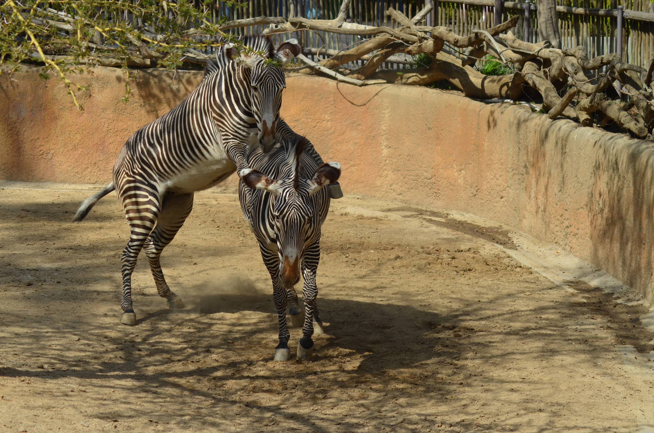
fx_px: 2040
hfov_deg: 18.2
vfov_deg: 12.1
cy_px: 216
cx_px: 327
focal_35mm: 112
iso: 400
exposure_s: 1/1600
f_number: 6.3
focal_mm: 75
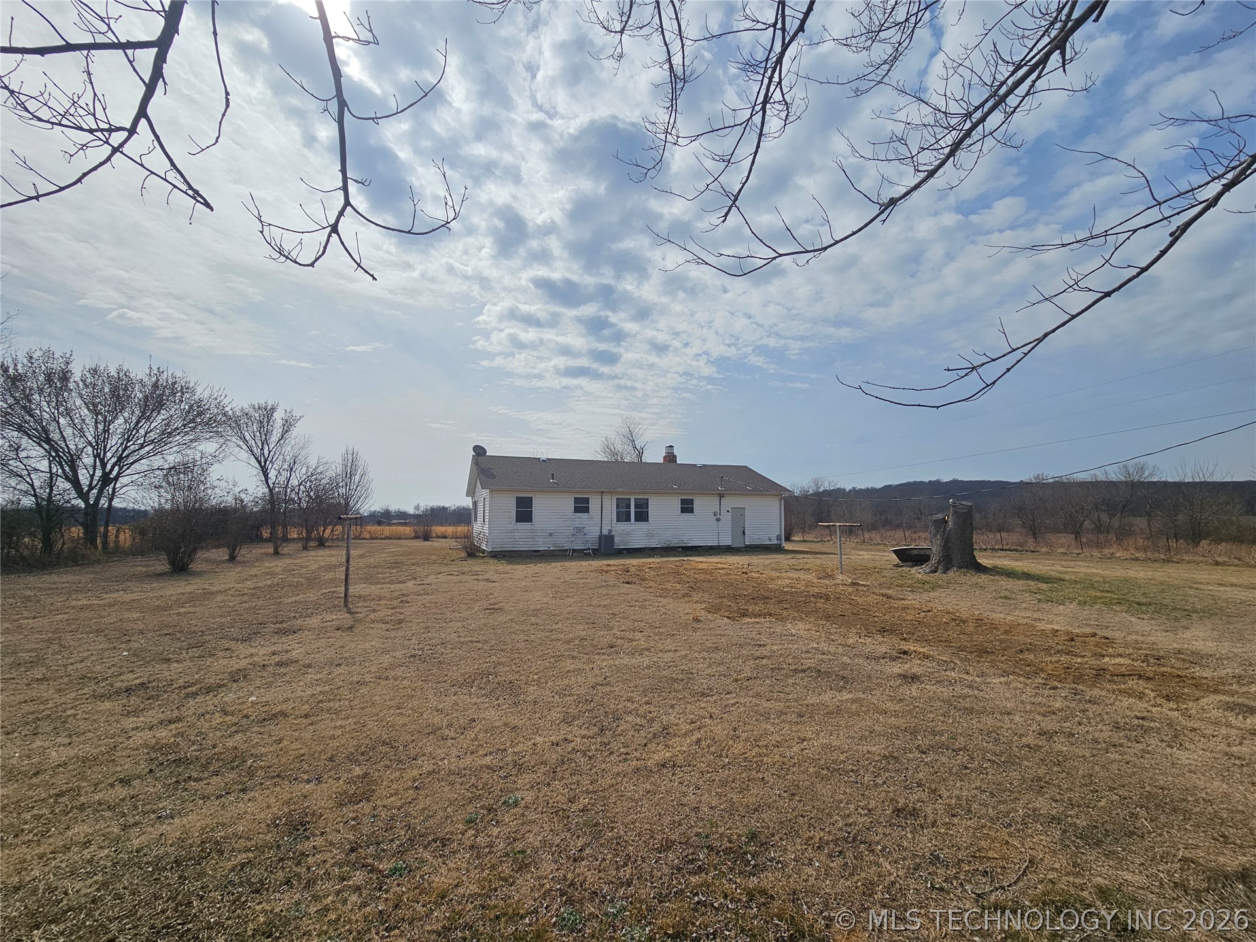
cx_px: 628
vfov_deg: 89.9
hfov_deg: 106.2
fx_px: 472
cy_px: 471
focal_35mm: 13
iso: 50
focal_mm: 2.2
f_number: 2.2
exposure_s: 1/6766
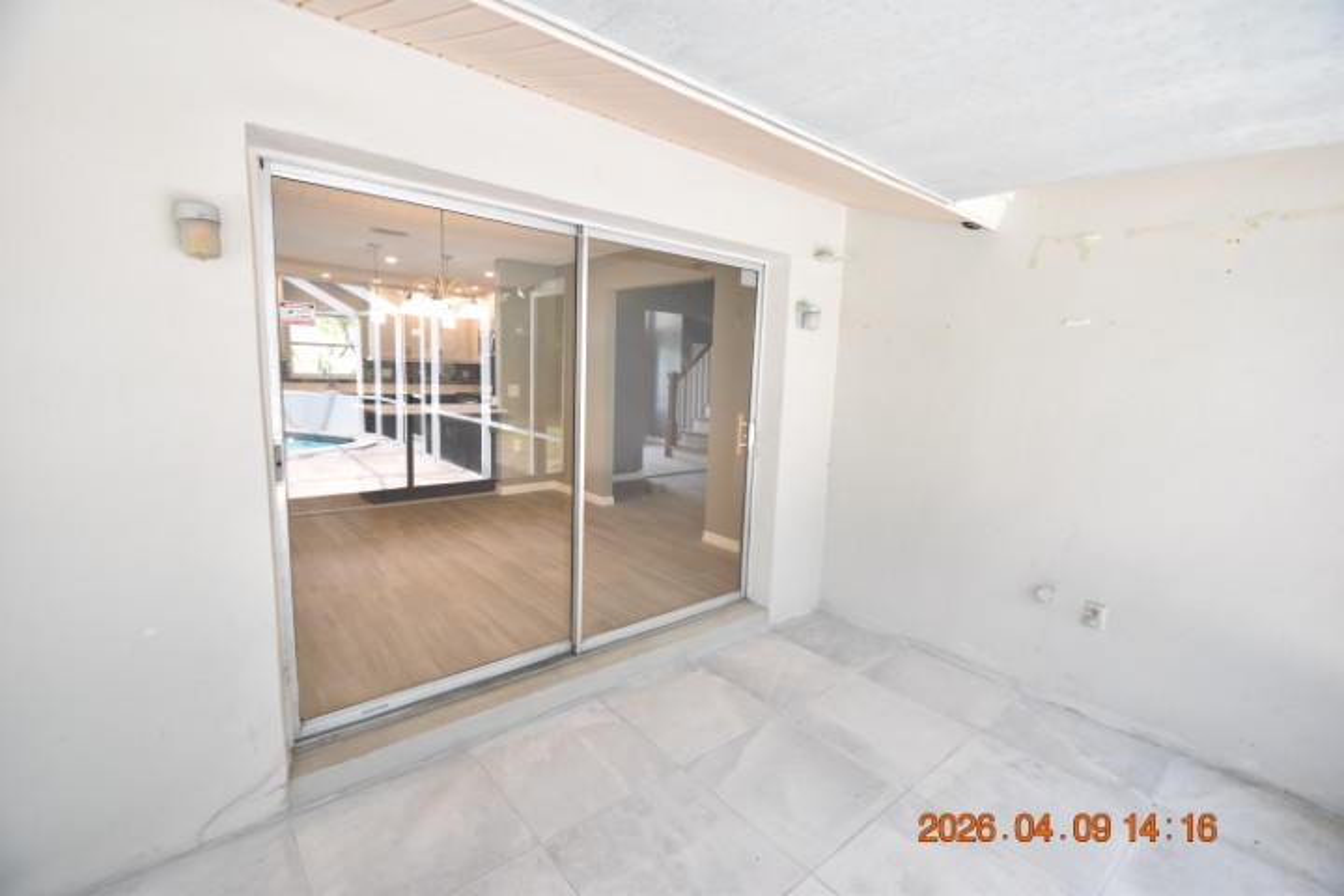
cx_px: 672
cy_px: 448
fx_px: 560
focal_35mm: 15
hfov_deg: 100.4
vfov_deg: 77.3
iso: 800
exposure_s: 1/125
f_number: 3.5
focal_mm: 10
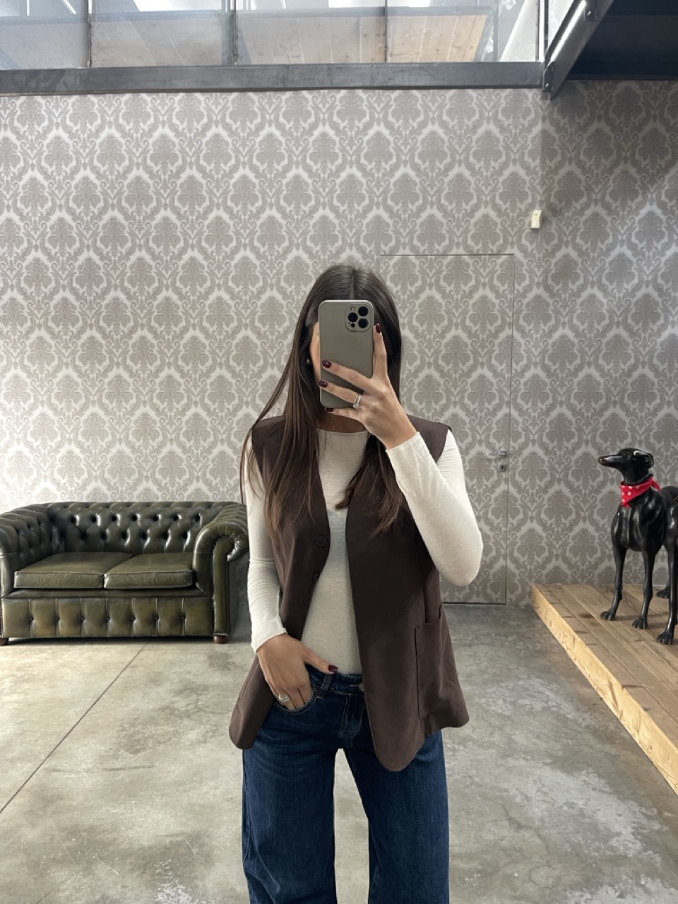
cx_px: 339
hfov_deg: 54.9
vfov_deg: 69.4
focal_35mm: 25
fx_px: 653
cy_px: 452
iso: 160
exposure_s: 1/60
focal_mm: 5.1
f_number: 1.6
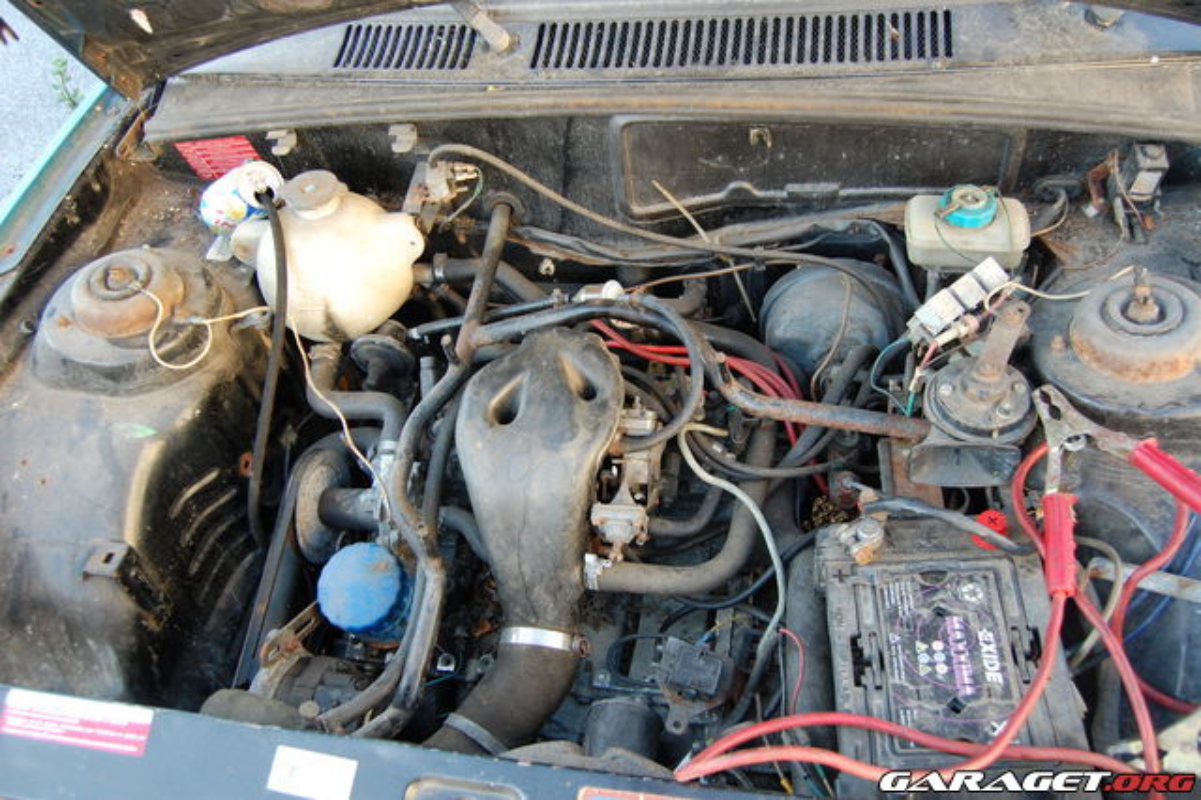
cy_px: 400
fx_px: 950
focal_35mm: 28
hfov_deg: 64.6
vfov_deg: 45.6
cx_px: 600
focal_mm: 19
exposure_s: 1/80
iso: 400
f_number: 4.5
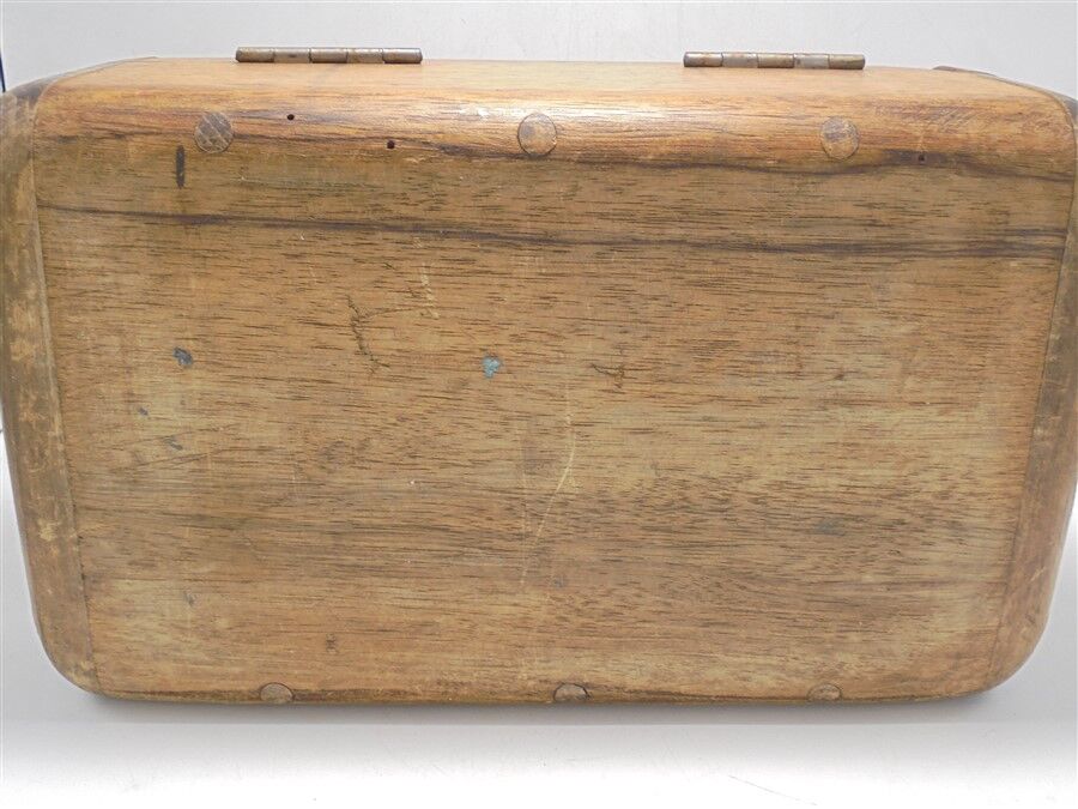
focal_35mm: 38
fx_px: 1183
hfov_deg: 49.0
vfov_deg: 37.7
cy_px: 404
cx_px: 539
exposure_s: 1/30
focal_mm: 6.9
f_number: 4.2
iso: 100
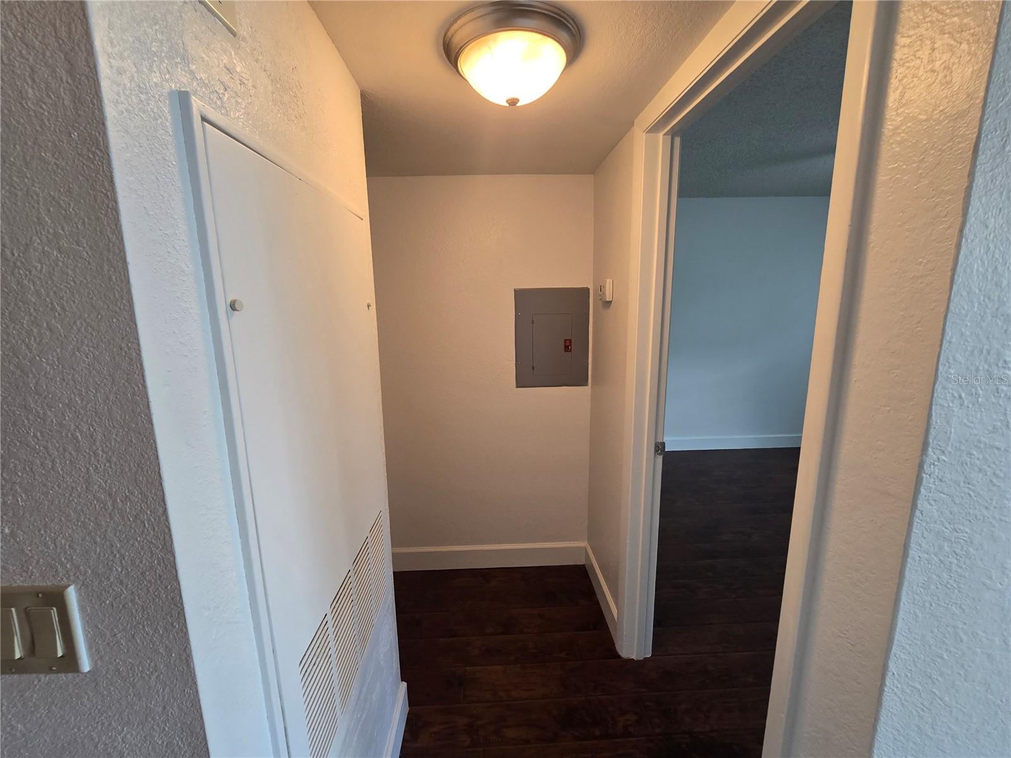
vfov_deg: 89.9
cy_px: 379
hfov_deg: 106.2
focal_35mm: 13
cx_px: 506
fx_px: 380
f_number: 2.2
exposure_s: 1/60
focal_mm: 2.2
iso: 160
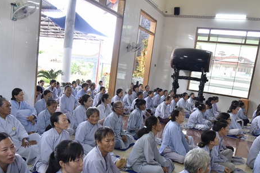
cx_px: 133
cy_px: 117
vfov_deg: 38.4
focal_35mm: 34
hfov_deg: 55.8
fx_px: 246
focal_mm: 24
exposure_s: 1/80
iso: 640
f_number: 4
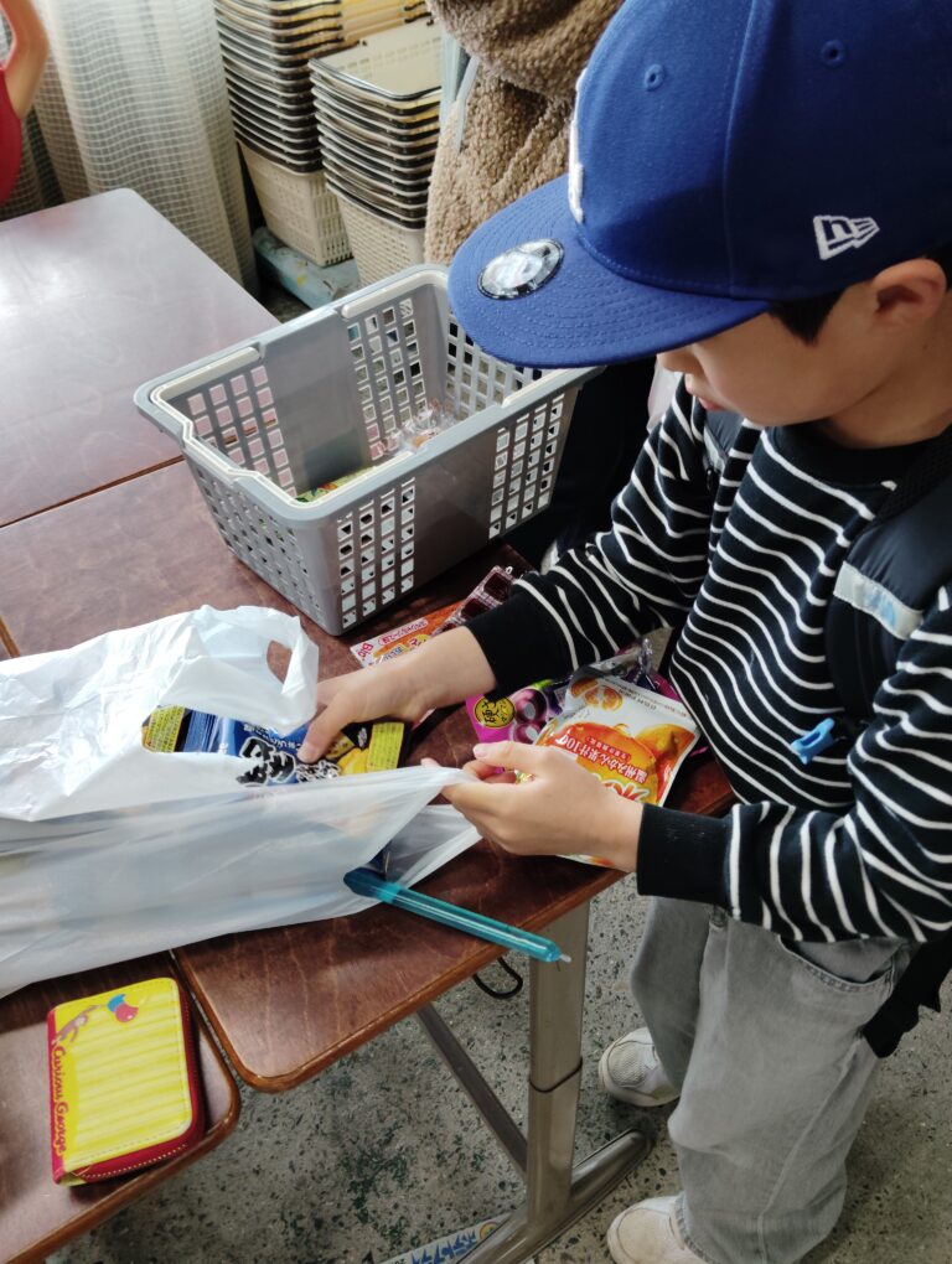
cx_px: 476
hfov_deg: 48.3
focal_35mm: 29
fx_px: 1061
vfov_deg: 61.6
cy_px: 632
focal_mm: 4.25
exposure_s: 1/50
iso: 96
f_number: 1.8
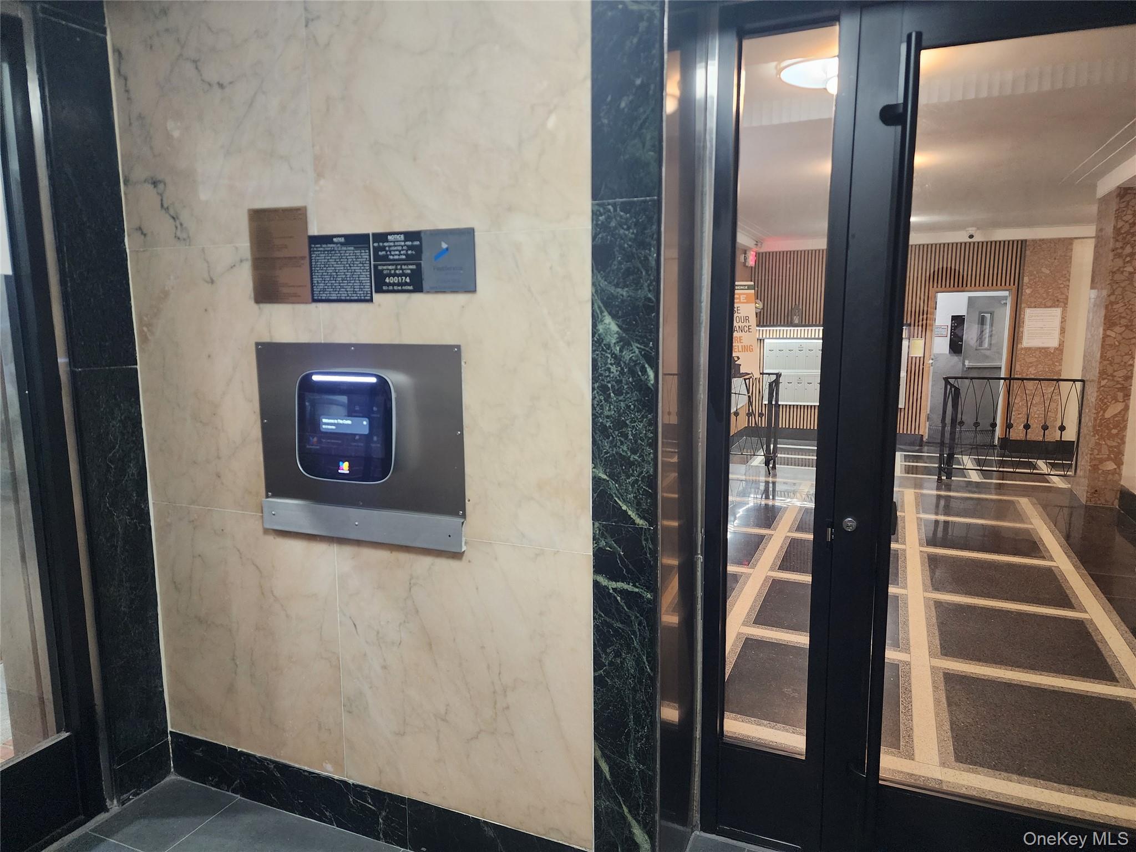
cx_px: 568
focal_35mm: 23
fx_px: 755
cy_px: 426
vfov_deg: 58.9
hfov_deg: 73.9
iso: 500
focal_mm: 6.4
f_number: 1.8
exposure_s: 1/120
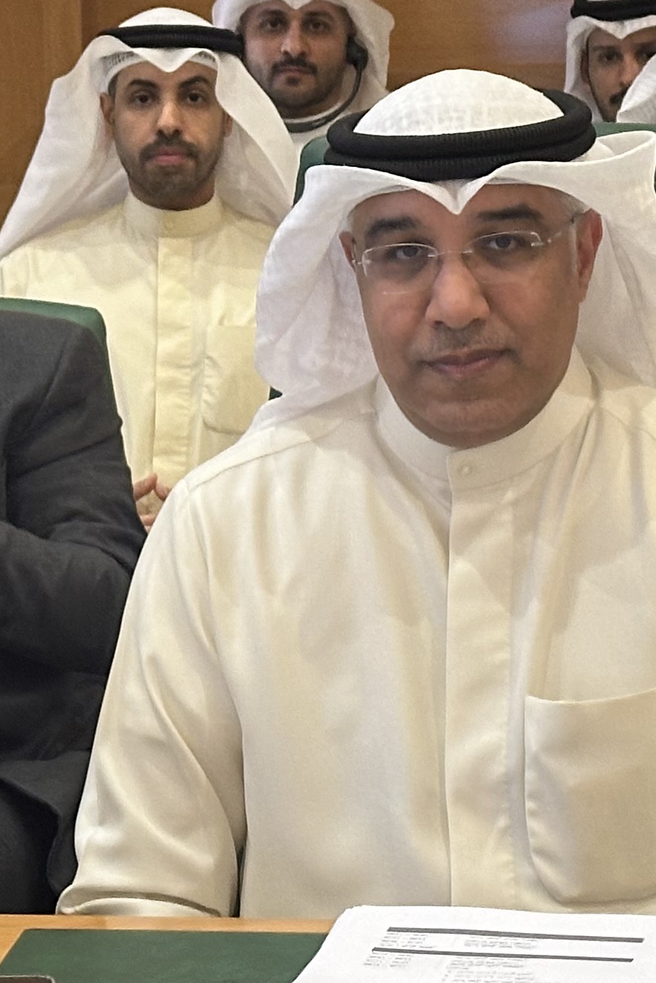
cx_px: 502
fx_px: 4044
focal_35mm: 148
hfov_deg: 9.3
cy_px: 243
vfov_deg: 13.8
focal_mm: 6.86
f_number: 1.78
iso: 250
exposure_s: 1/60
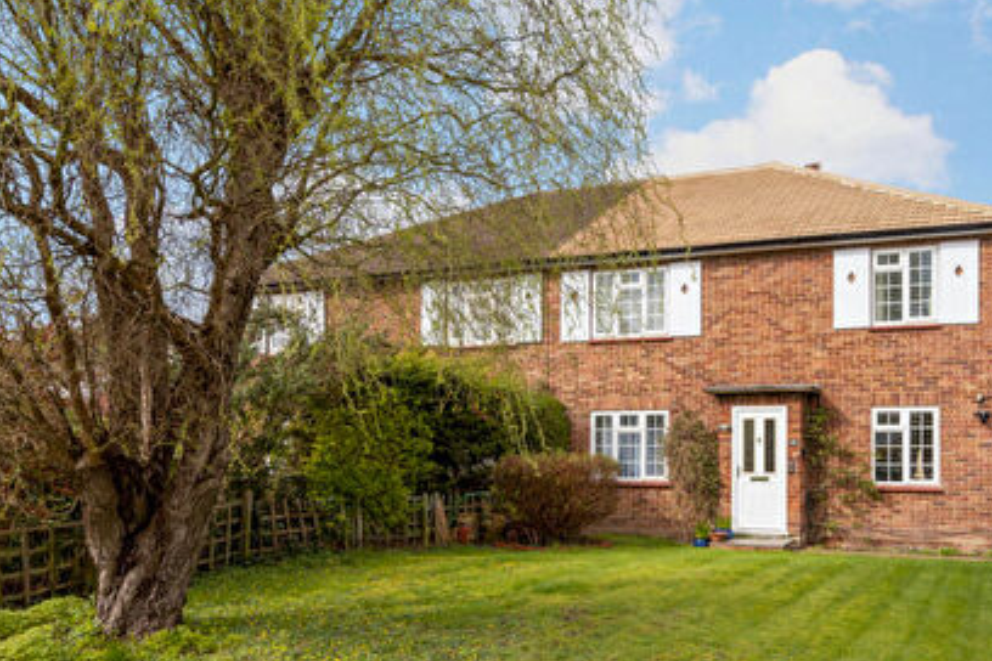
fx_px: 661
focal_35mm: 24
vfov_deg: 52.3
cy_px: 433
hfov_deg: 73.0
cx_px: 593
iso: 200
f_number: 8
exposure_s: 1/320
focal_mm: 14
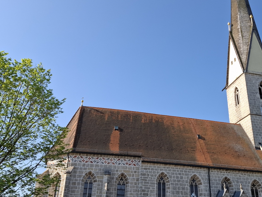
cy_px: 78
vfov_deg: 35.8
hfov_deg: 46.7
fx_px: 303
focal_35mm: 40
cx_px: 150
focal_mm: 5.54
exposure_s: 1/918
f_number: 1.8
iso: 50
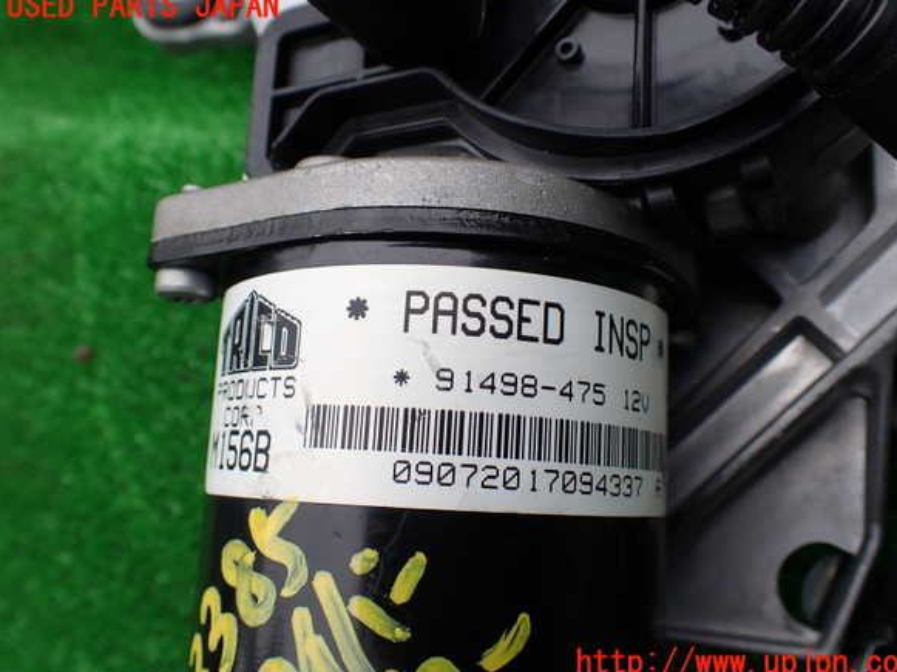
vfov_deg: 45.4
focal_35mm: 31
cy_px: 335
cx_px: 462
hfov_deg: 58.4
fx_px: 803
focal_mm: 5.4
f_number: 3.2
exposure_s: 1/400
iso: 100
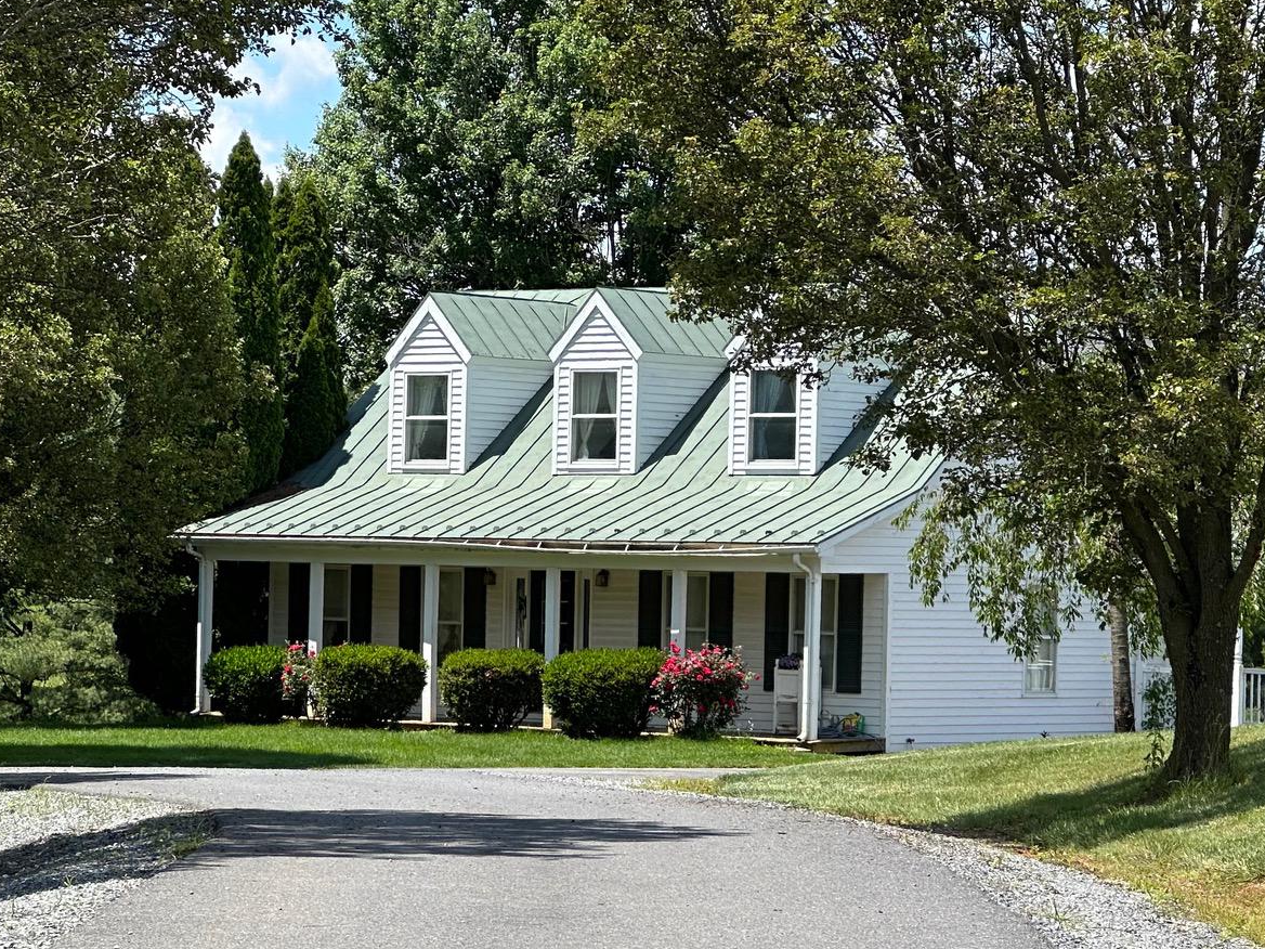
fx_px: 4933
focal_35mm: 135
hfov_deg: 14.6
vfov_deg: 11.0
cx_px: 770
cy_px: 715
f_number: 2.8
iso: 32
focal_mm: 9
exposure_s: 1/555
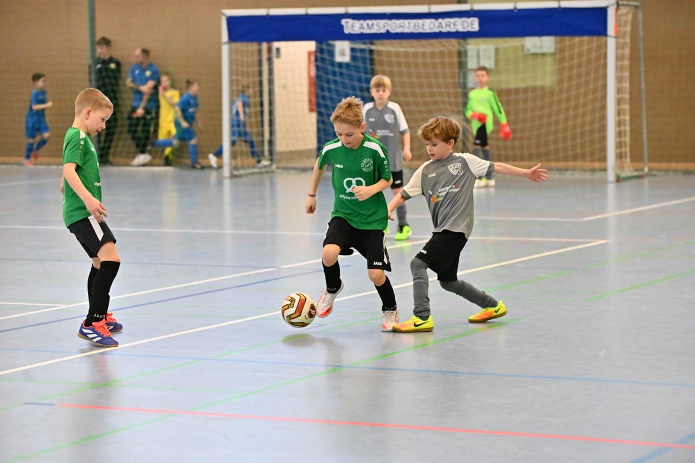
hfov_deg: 17.6
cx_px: 348
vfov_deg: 11.8
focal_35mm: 116
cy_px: 232
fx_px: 2239
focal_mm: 116
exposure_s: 1/1000
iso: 8000
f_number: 3.5
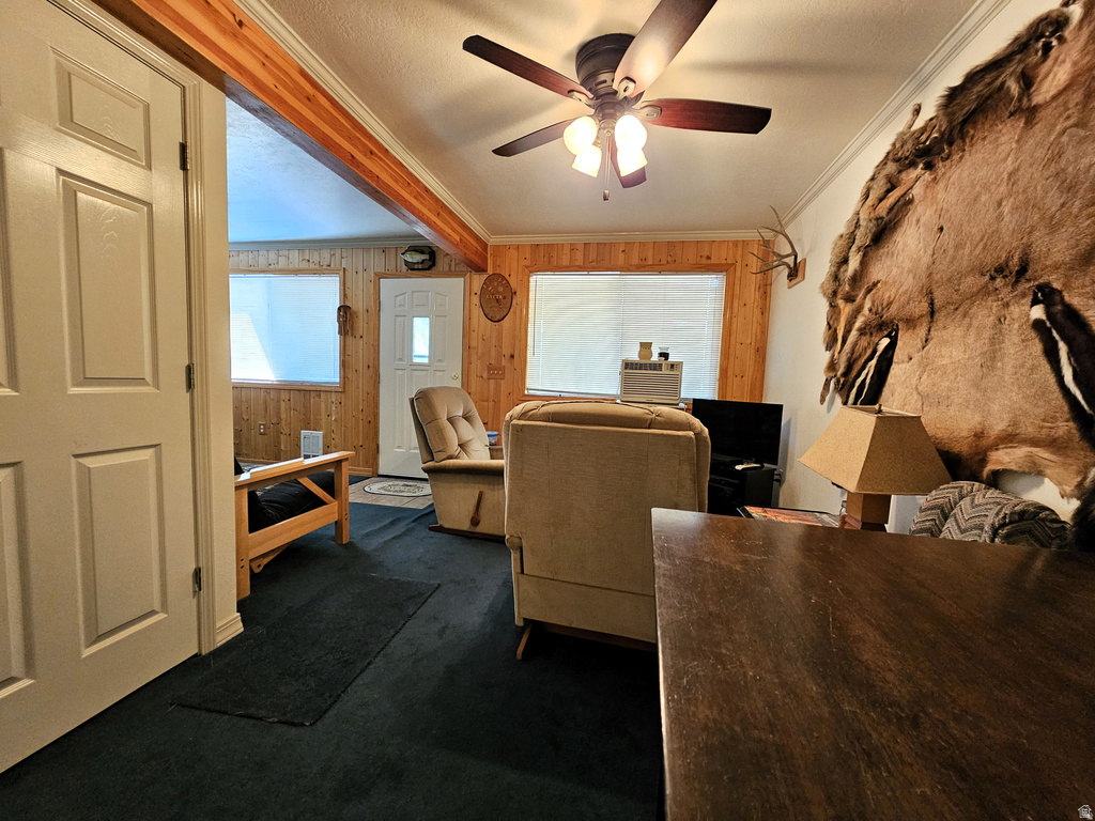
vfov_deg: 89.9
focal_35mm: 13
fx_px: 411
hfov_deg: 106.2
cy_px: 410
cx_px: 548
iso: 400
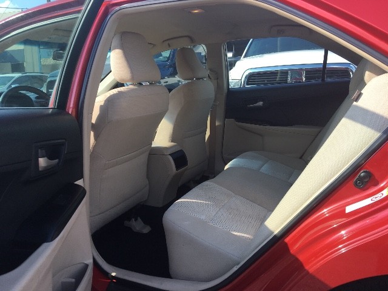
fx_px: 325
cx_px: 194
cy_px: 146
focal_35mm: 29
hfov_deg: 61.7
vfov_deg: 48.2
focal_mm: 4.15
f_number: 2.2
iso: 25
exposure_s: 1/513
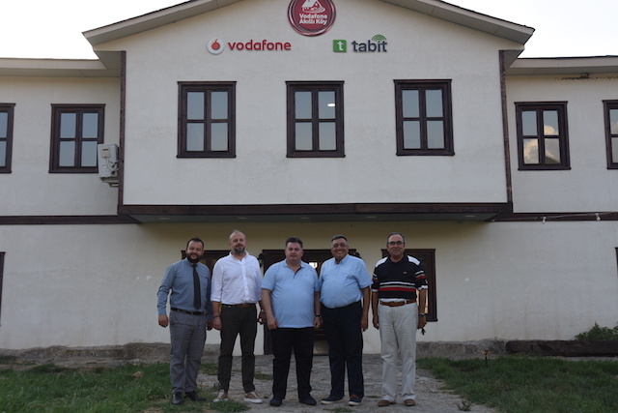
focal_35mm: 40
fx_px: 687
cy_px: 206
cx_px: 309
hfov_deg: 48.4
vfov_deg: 33.4
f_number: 7.1
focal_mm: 40
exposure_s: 1/200
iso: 250
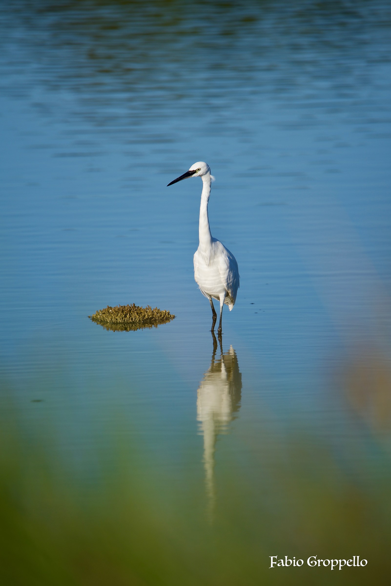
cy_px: 293
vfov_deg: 3.4
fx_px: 9766
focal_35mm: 600
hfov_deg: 2.3
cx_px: 196
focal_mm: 600
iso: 100
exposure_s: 1/640
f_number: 6.3
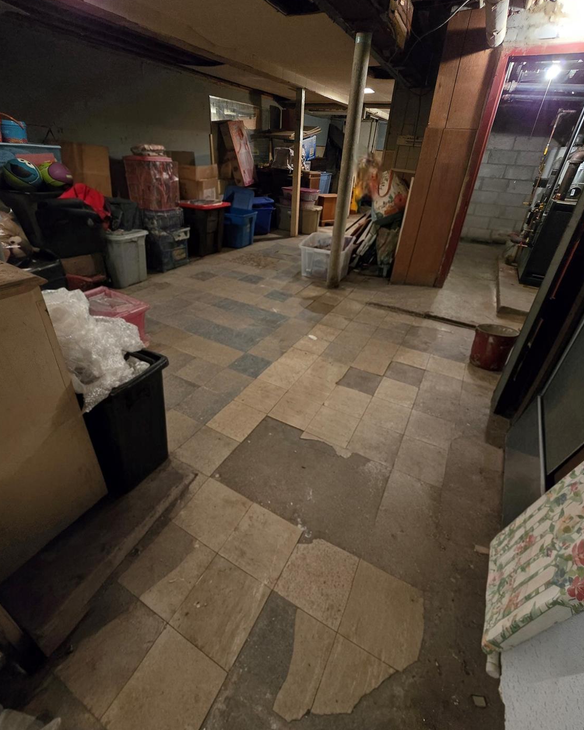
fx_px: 302
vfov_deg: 100.7
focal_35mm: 14
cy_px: 353
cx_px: 287
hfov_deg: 88.0
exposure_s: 1/30
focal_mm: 2.2
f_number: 2.2
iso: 1250
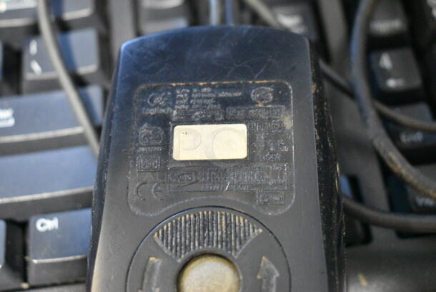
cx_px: 218
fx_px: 764
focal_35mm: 63
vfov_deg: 21.6
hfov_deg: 31.9
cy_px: 146
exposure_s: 1/100
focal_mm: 42
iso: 6400
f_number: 5
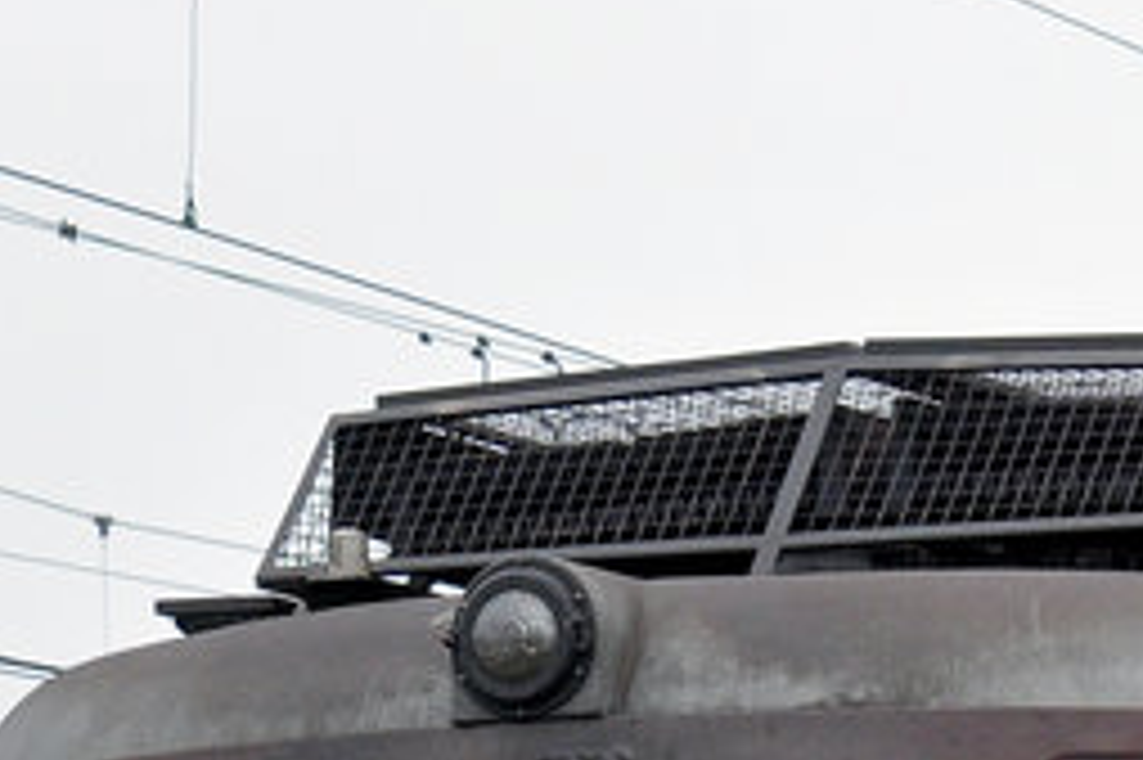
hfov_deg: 6.3
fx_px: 10343
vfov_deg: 4.2
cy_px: 1513
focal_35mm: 326
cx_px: 1400
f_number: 5
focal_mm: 46
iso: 500
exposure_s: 1/100
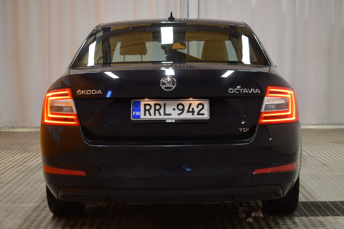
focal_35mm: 72
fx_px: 688
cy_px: 114
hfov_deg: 28.1
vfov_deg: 18.9
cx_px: 172
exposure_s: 1/6
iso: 100
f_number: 5.3
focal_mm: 48
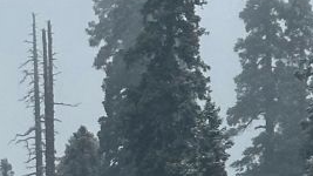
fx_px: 2597
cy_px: 309
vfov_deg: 3.9
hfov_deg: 6.9
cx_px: 251
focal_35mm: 313
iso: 64
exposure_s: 1/3257
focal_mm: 6.86
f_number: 1.78
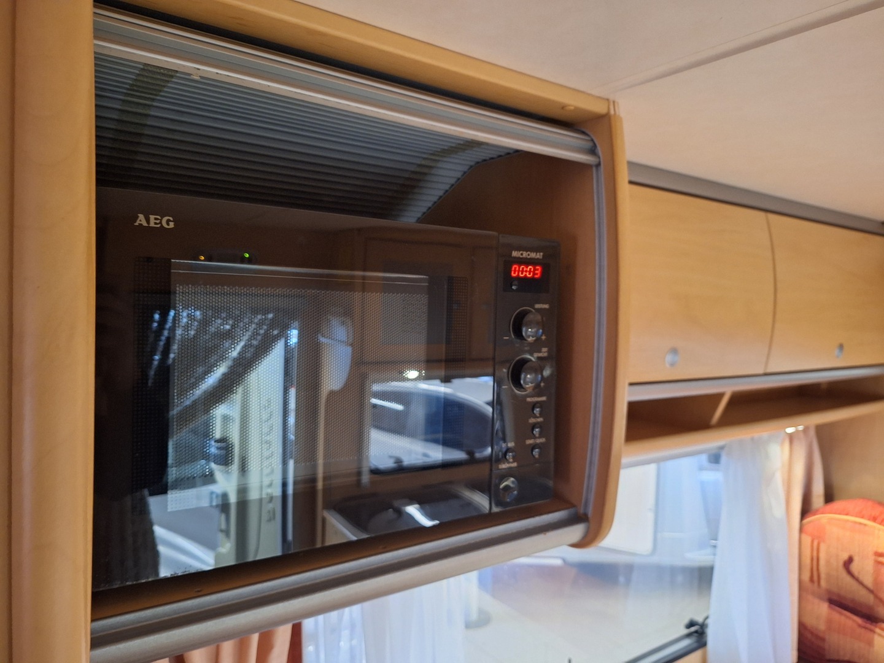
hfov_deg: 73.9
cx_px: 442
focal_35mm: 23
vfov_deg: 58.9
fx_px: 587
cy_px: 332
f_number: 1.8
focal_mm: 5.54
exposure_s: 1/20
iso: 400
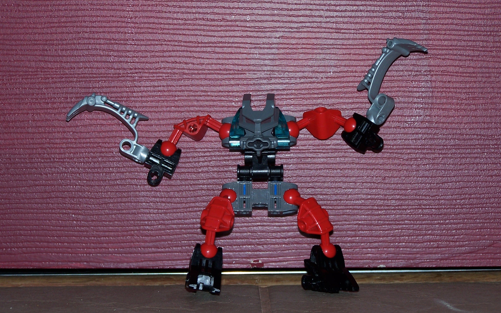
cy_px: 161
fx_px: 1707
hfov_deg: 16.7
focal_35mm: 125
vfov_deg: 10.5
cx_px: 249
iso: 80
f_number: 3.2
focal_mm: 19.4
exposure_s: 1/90
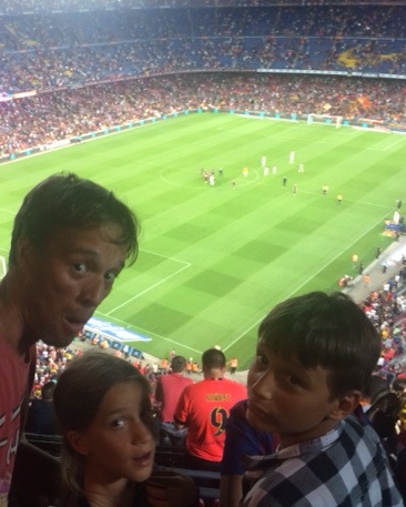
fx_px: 615
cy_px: 261
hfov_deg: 36.1
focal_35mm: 41
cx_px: 130
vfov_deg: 44.8
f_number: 2.2
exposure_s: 1/30
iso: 125
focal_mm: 4.12
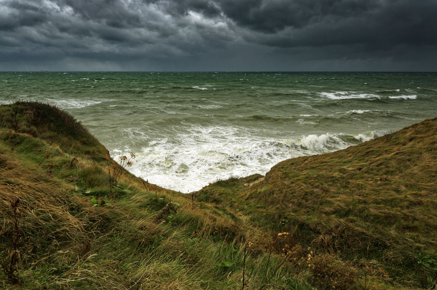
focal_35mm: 27
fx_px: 327
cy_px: 145
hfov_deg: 67.4
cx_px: 218
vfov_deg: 47.8
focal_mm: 18
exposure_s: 1/250
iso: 200
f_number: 8
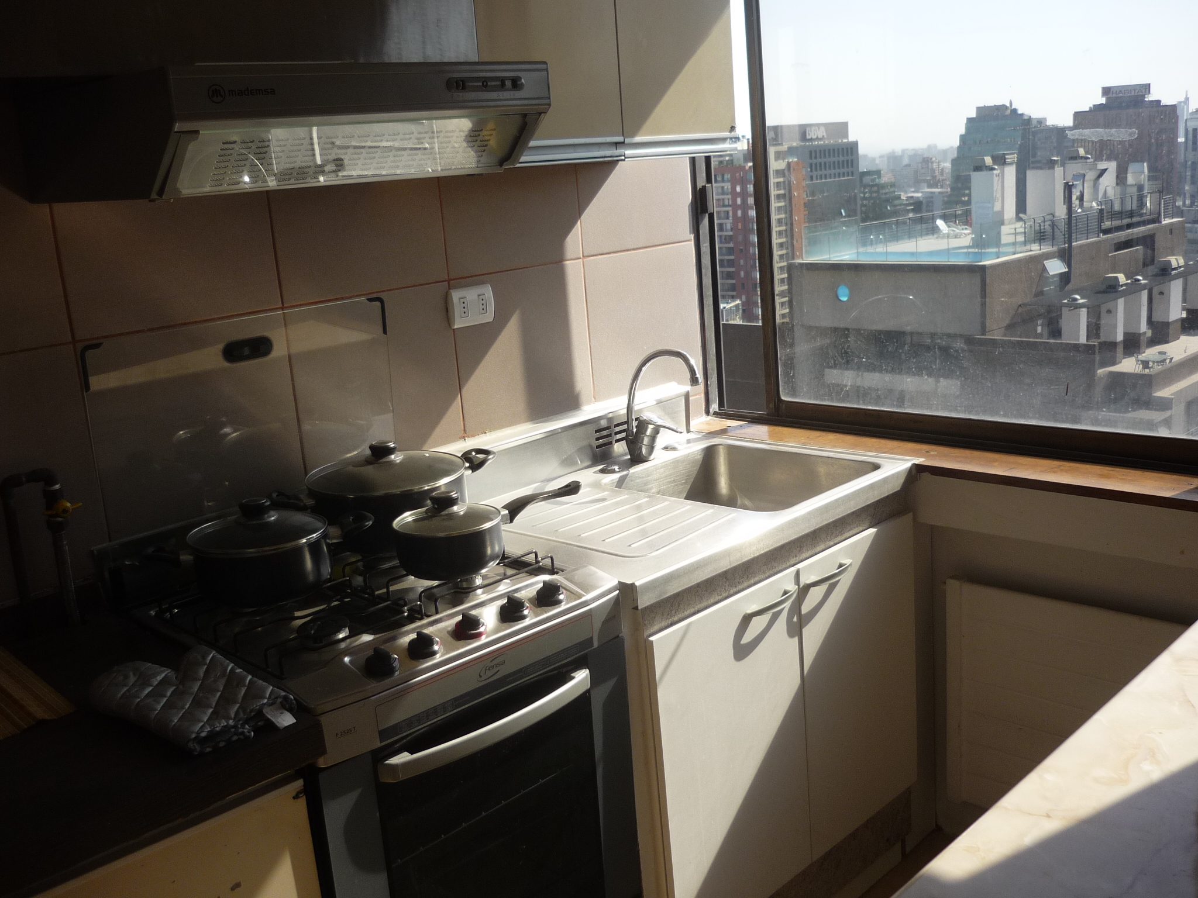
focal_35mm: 33
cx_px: 599
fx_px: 1142
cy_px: 449
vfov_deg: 42.9
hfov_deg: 55.4
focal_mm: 5.5
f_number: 2.8
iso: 100
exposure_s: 1/500
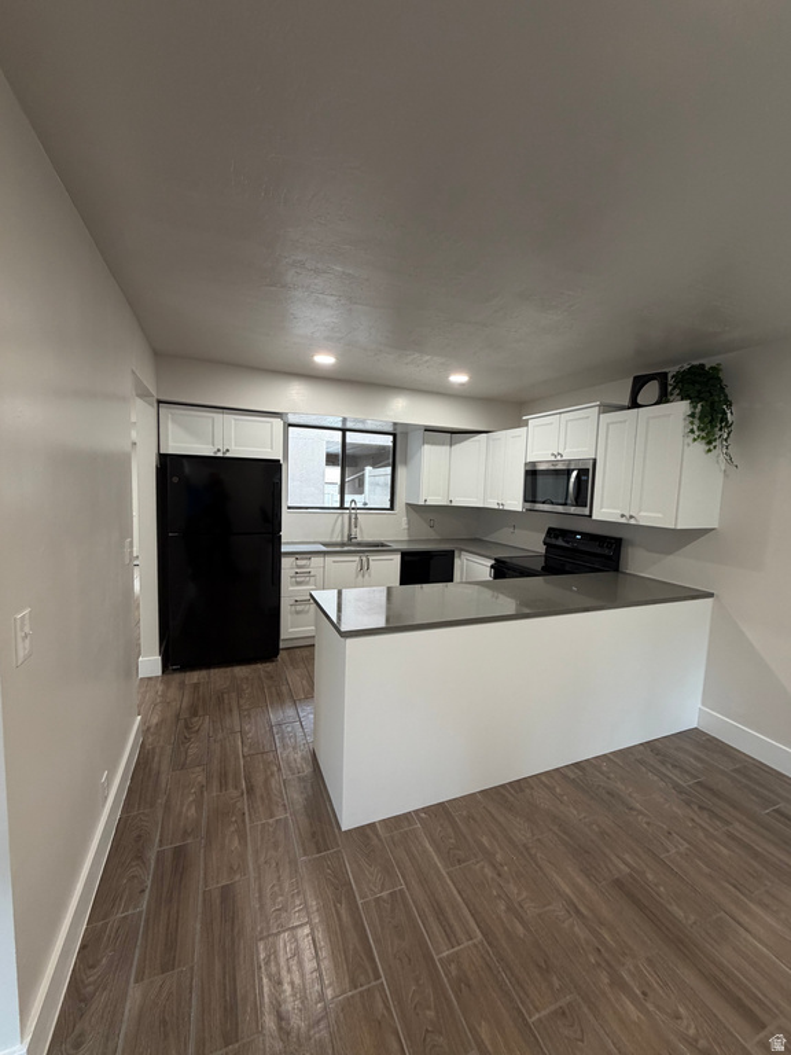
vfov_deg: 102.1
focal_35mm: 14
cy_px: 528
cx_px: 396
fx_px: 427
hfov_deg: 85.7
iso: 250
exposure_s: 1/120
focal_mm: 2.22
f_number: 2.2
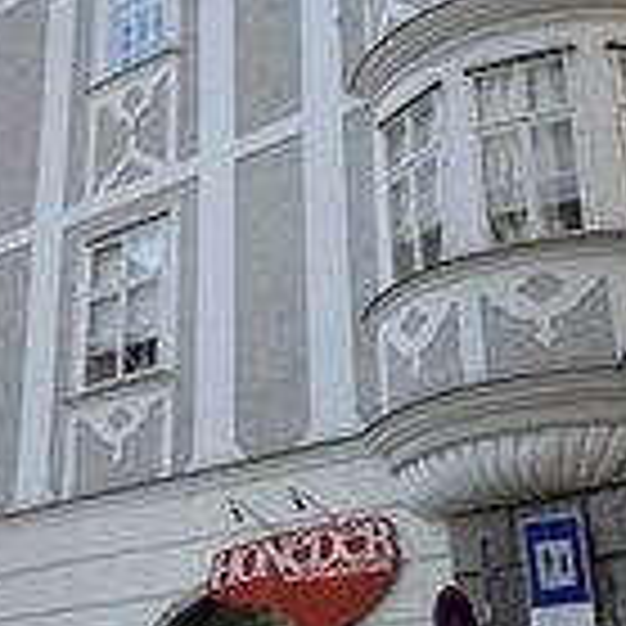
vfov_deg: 28.0
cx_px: 279
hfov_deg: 28.1
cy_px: 203
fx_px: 1248
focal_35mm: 61
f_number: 1.78
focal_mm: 6.76
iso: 80
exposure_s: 1/3759
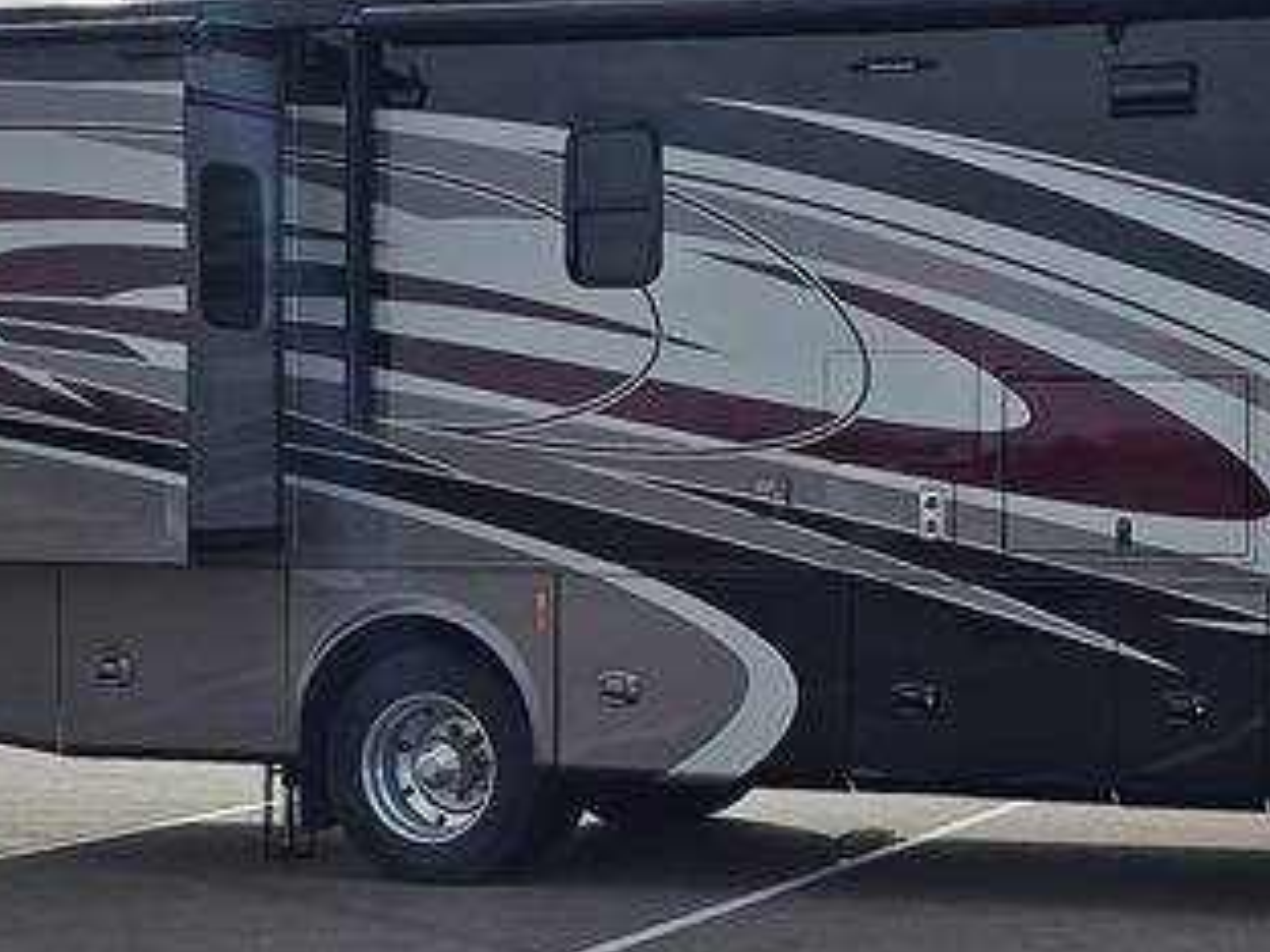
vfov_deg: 19.1
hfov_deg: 24.8
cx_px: 1071
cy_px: 533
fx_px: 2825
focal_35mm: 77
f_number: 1.8
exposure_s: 1/6406
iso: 50
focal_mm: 5
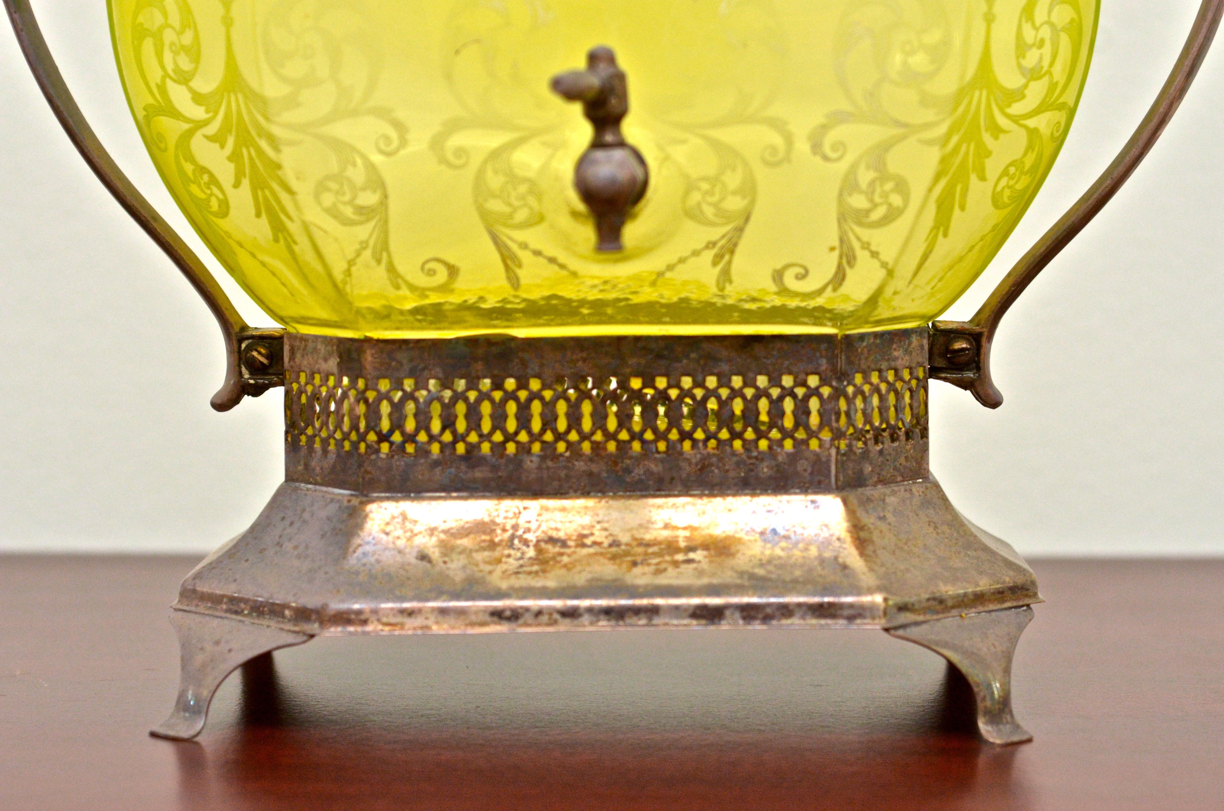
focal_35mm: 105
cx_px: 612
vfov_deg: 13.0
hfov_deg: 19.5
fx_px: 3563
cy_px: 406
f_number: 5
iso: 1250
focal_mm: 70
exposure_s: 1/60
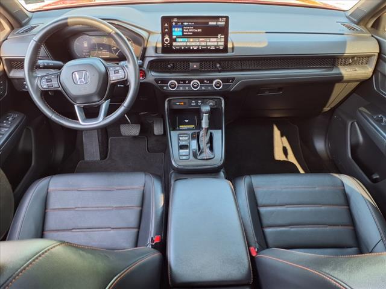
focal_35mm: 27
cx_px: 193
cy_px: 144
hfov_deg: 65.3
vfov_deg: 51.4
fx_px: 301
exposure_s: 1/40
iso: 80
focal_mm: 3.58
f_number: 1.9
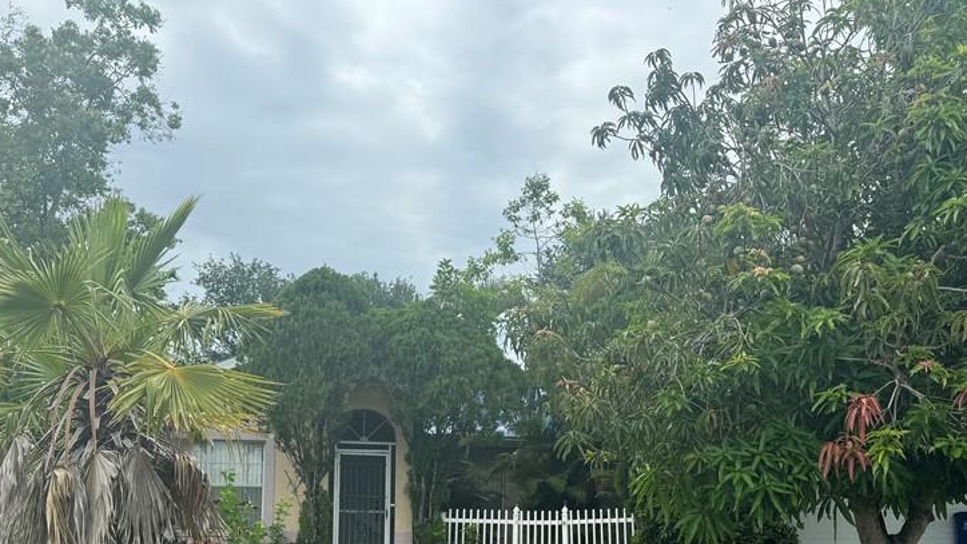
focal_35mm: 37
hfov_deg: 54.0
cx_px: 518
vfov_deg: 31.0
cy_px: 450
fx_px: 949
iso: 80
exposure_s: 1/3413
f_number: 1.78
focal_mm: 6.76
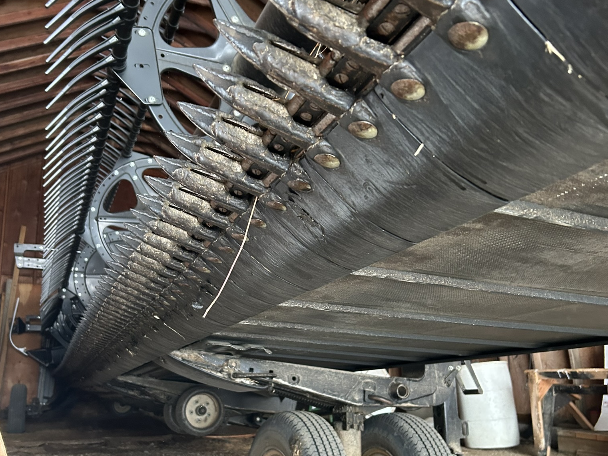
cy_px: 276
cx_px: 302
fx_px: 615
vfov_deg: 40.5
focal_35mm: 35
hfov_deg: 52.6
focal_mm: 5.7
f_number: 1.5
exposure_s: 1/60
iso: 500
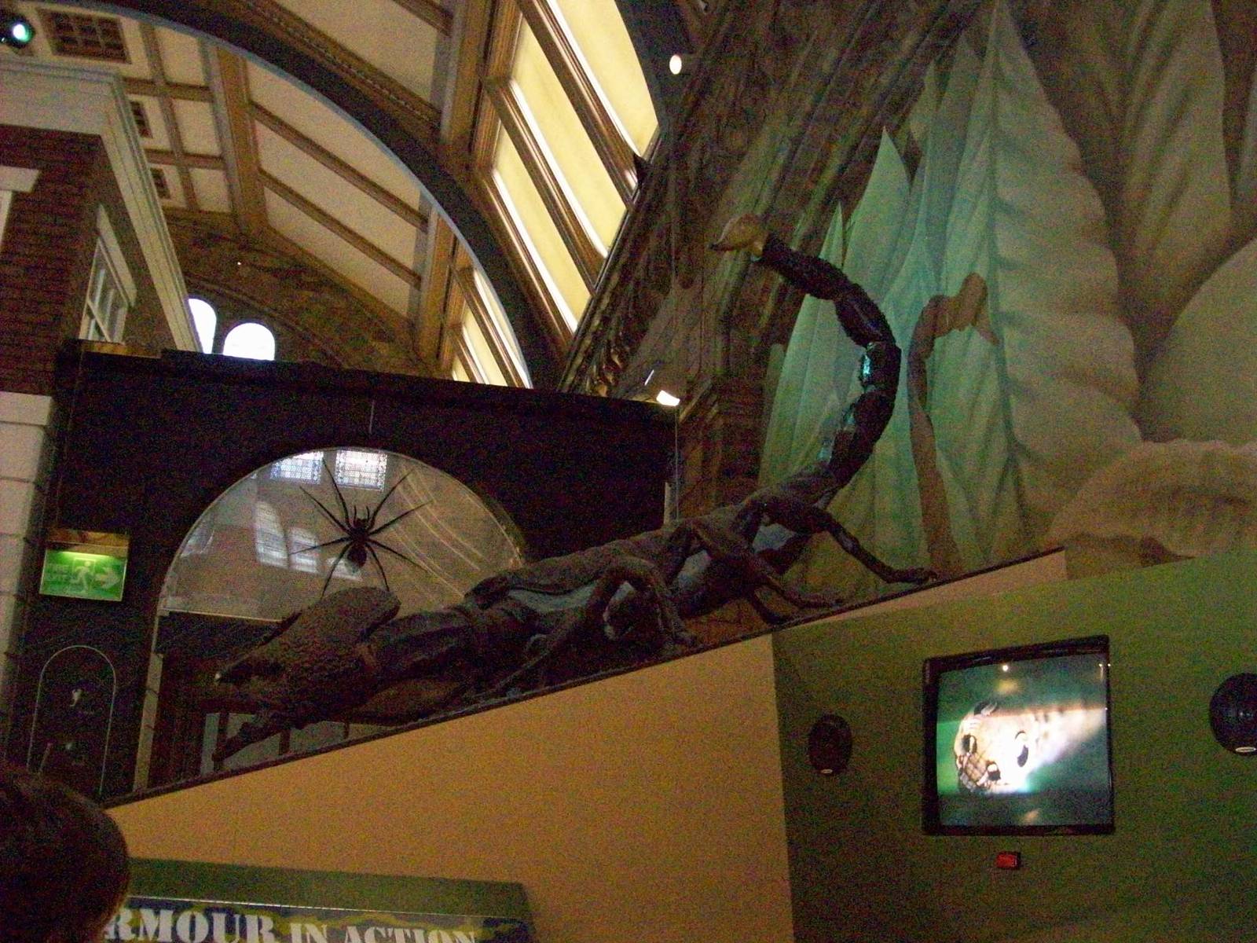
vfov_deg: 39.7
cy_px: 472
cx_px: 628
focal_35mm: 36
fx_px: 1307
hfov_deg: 51.4
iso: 800
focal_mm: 6
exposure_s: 1/128
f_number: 2.7
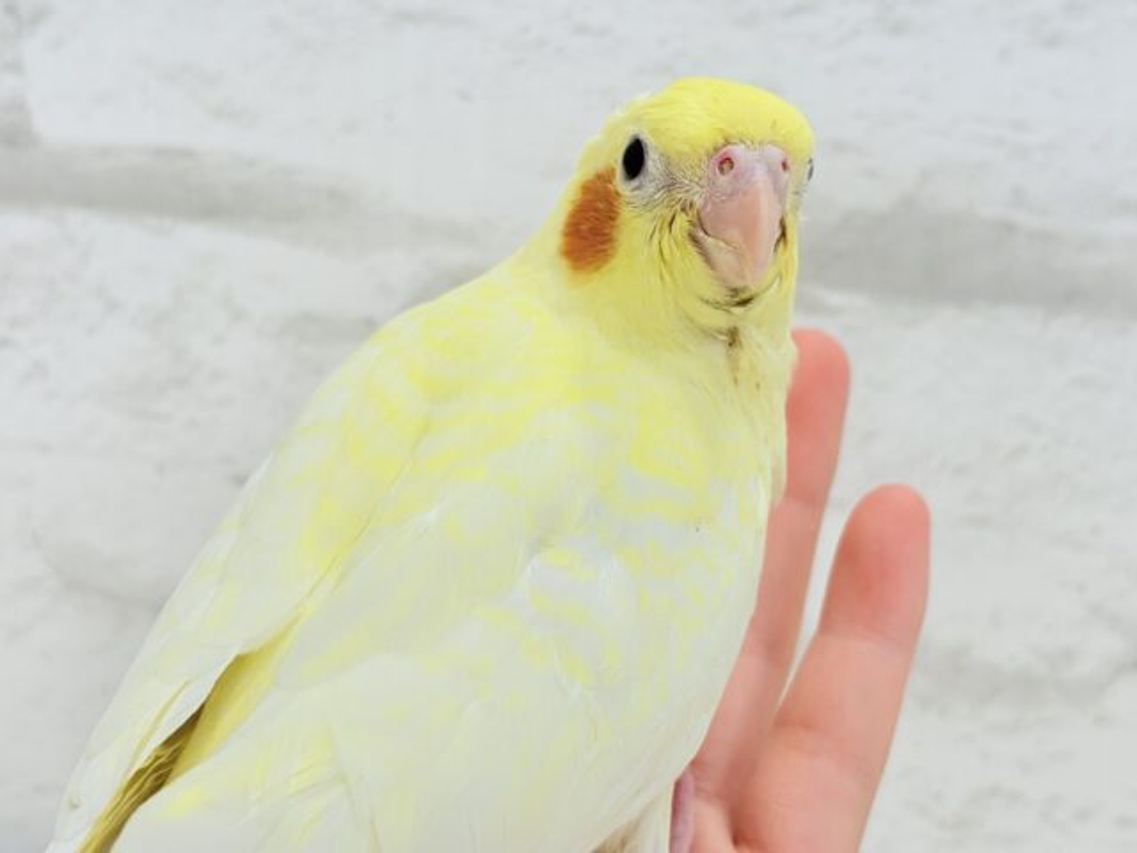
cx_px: 568
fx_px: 1708
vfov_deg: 28.0
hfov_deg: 36.8
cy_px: 426
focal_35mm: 52
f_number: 1.6
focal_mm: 5.96
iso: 50
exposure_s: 1/100
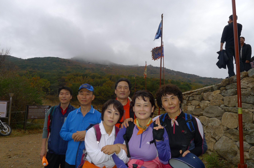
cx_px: 127
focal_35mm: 24
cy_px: 84
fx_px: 169
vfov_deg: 53.0
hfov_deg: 73.8
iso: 100
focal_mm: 5.1
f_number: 3.5
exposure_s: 1/500
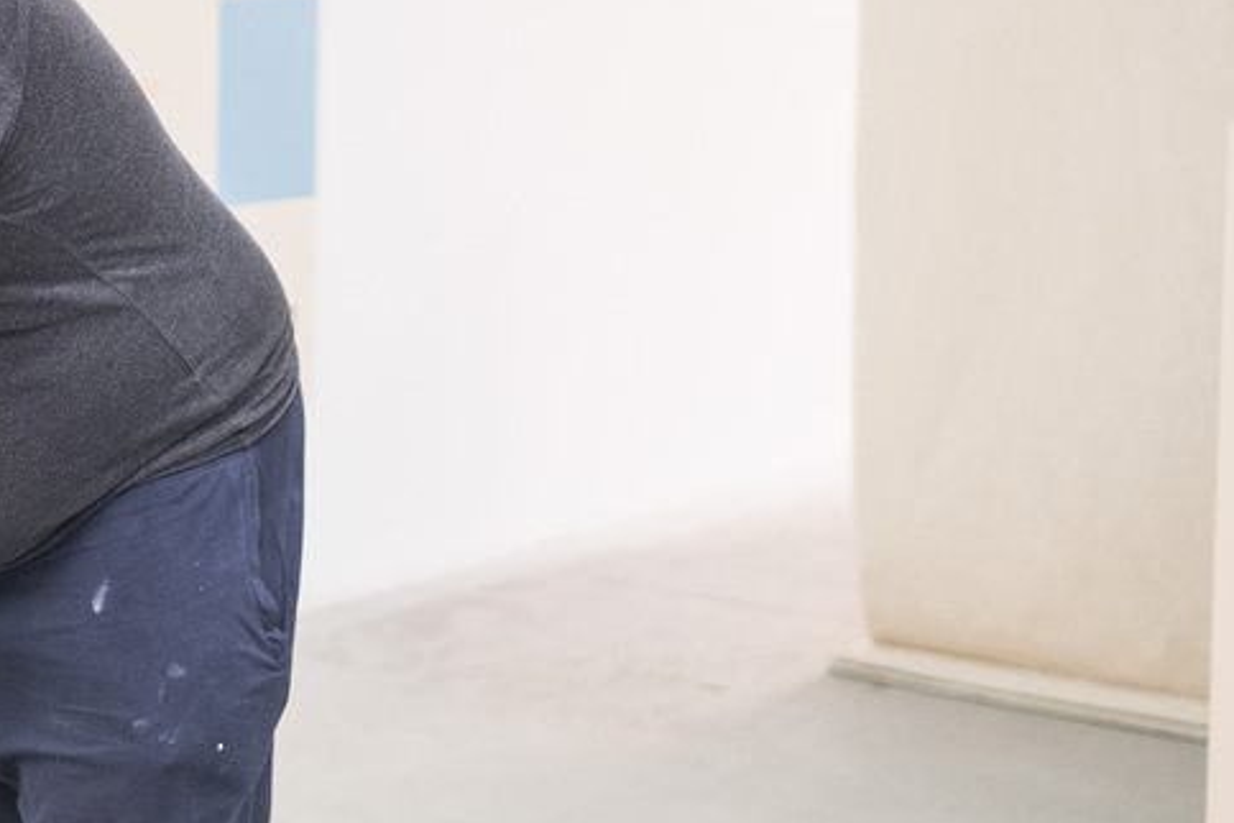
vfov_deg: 15.5
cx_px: 138
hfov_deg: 22.8
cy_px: 28
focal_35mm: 87
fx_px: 2982
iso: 800
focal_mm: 23
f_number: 1.4
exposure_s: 1/500
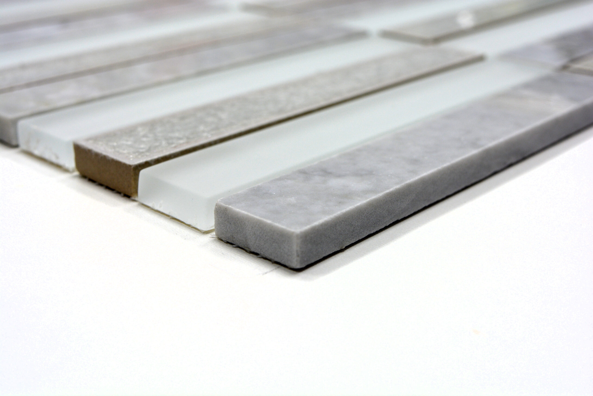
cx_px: 296
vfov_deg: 25.1
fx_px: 889
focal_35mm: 54
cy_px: 198
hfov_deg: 36.9
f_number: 8
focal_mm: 36
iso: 200
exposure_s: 1/60
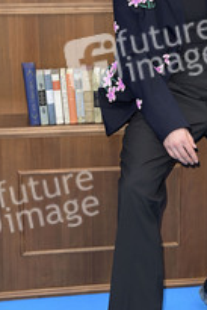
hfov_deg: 18.2
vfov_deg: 27.3
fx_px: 637
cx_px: 186
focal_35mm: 74
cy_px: 132
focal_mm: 38
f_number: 5.6
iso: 500
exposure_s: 1/250
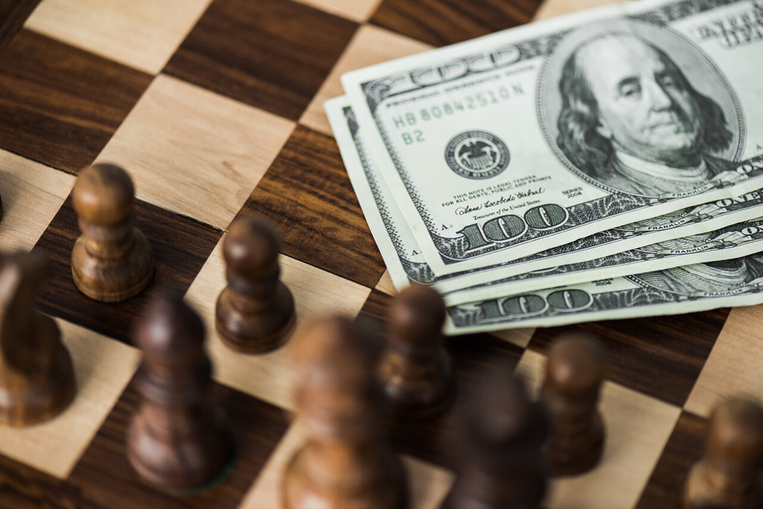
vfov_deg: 13.0
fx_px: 2226
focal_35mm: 105
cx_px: 382
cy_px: 254
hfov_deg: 19.5
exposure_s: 1/250
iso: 400
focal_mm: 105
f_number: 3
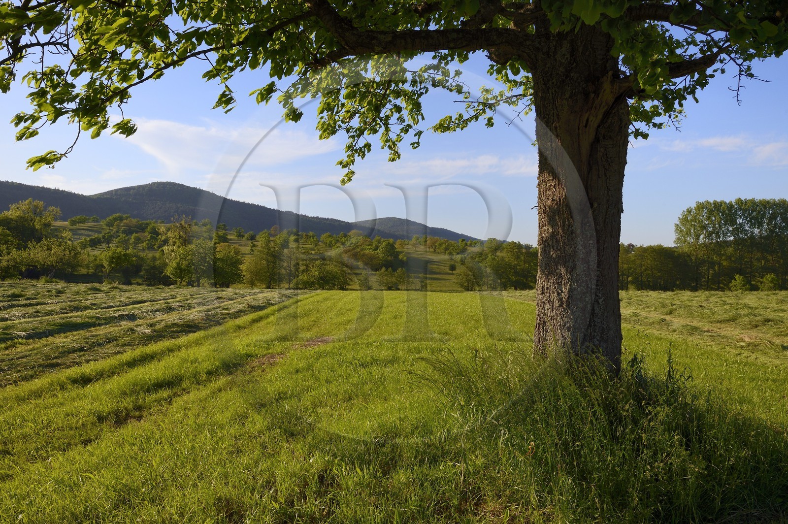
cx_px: 394
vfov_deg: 53.1
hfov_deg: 73.8
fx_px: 525
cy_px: 262
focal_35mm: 24
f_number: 13
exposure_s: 1/250
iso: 200
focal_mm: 24
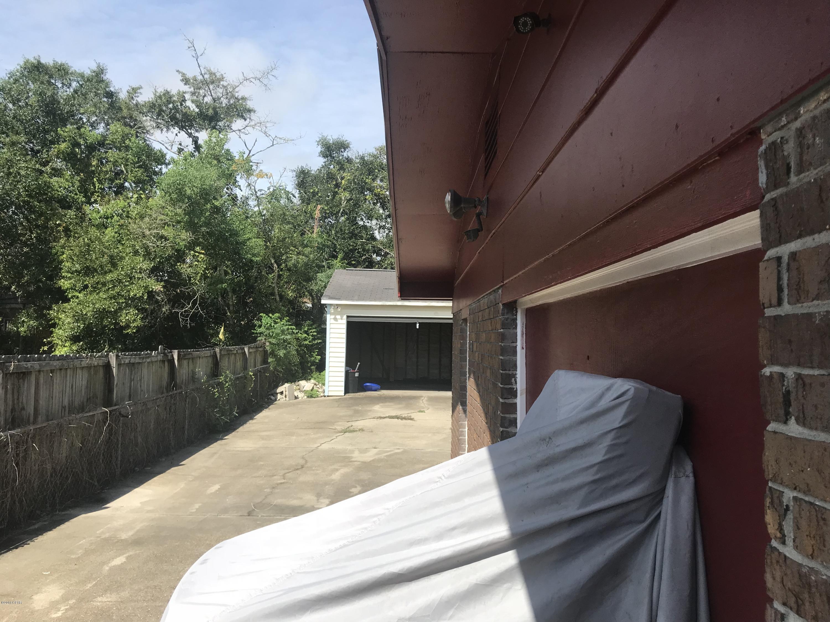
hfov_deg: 63.4
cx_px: 415
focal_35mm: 28
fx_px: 671
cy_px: 311
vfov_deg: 49.7
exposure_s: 1/1916
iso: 20
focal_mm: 3.99
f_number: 1.8
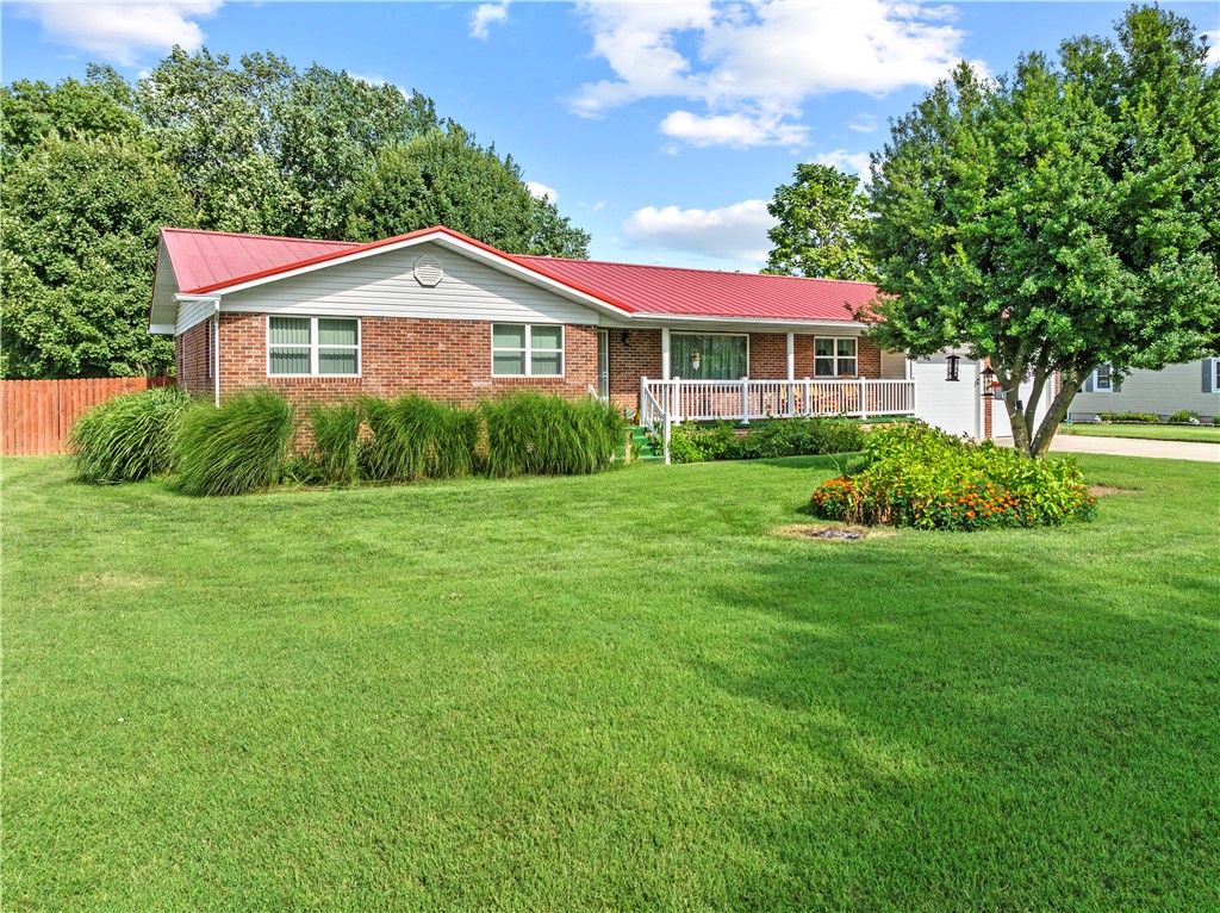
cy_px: 456
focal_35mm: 24
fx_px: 845
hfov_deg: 71.6
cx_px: 610
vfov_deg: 56.7
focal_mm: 12.29
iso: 150
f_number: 2.8
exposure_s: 1/4000
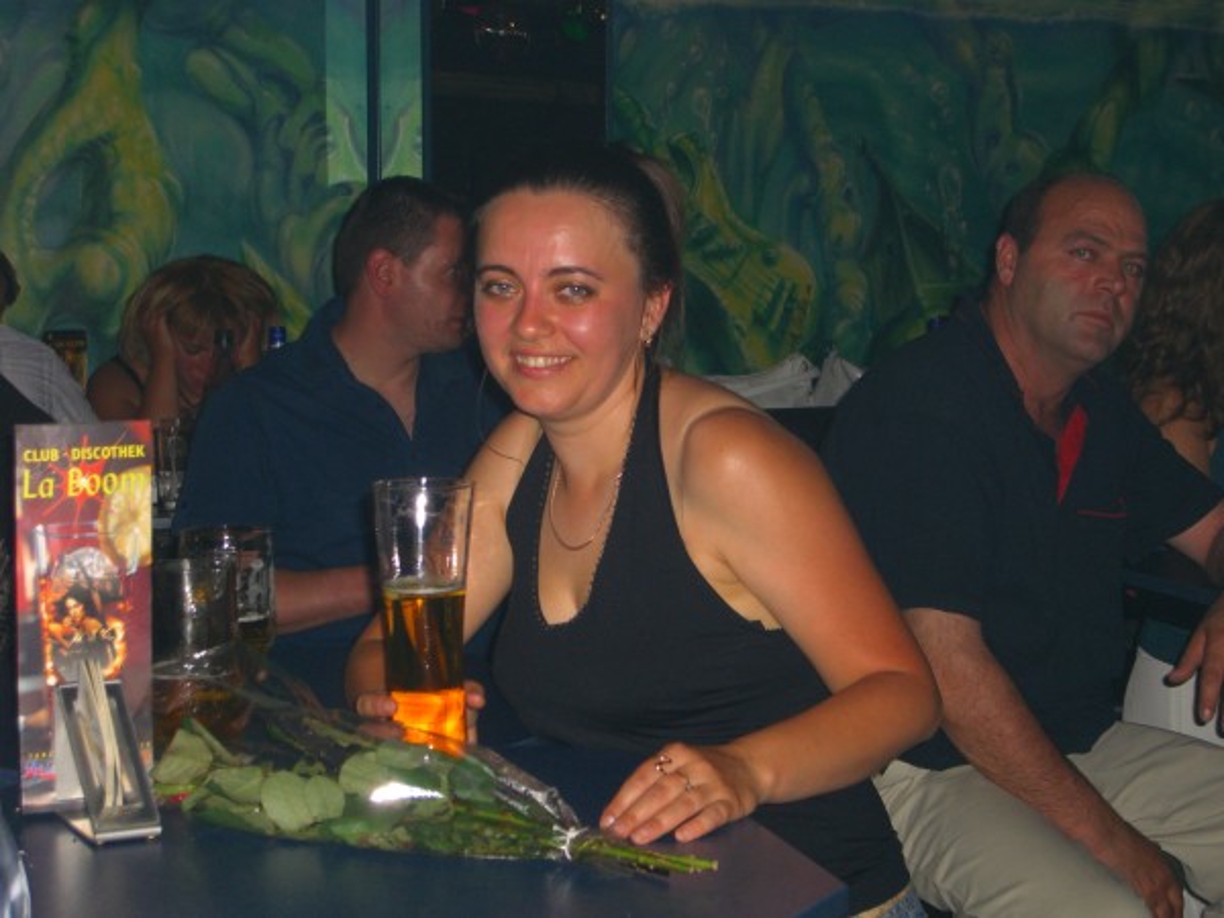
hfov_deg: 28.6
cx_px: 612
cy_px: 459
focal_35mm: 68
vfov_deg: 21.6
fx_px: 2404
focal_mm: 14.2
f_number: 4
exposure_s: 1/60
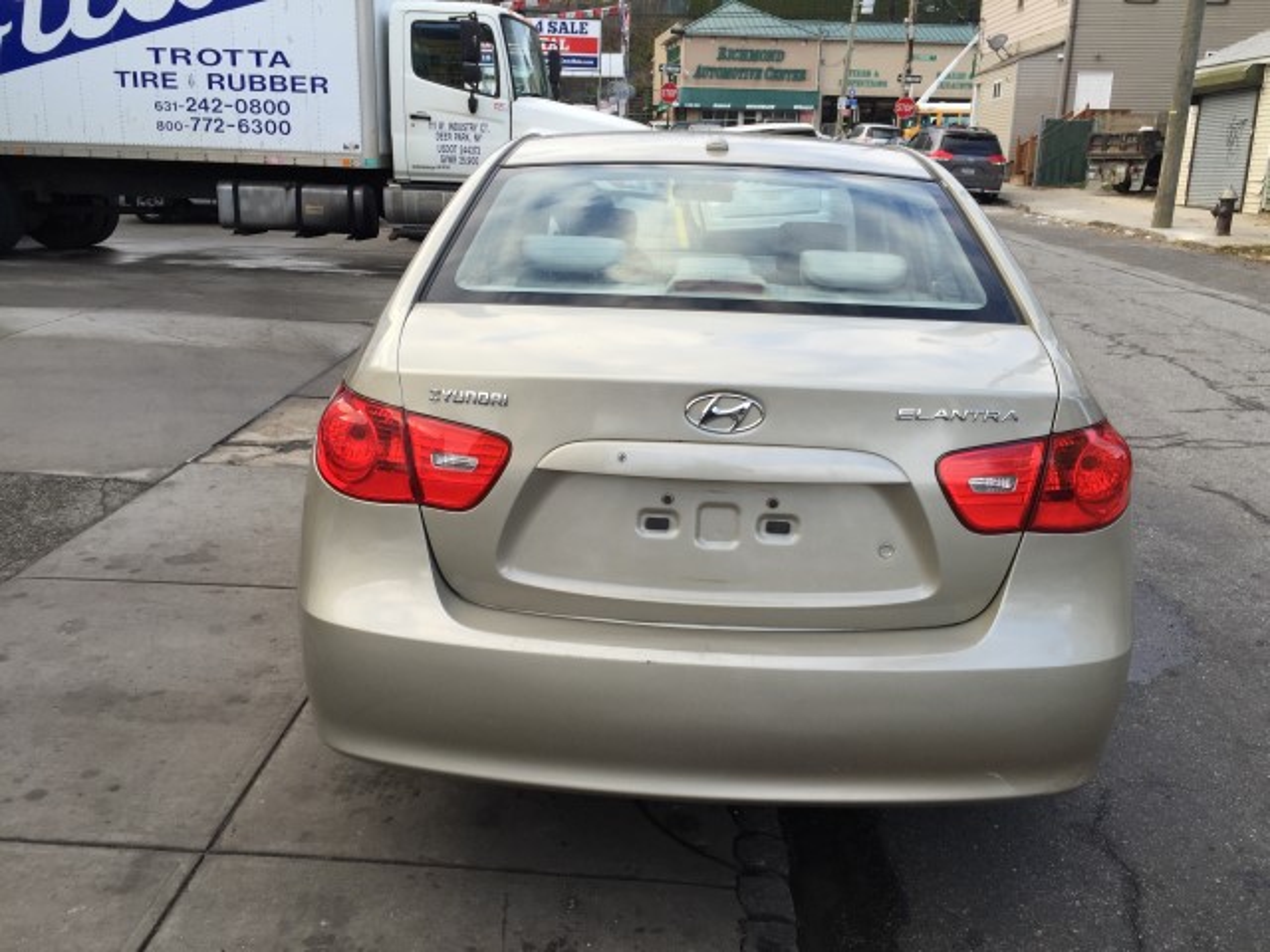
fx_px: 1064
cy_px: 476
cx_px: 635
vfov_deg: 48.2
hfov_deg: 61.7
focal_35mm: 29
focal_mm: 4.15
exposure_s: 1/282
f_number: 2.2
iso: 32
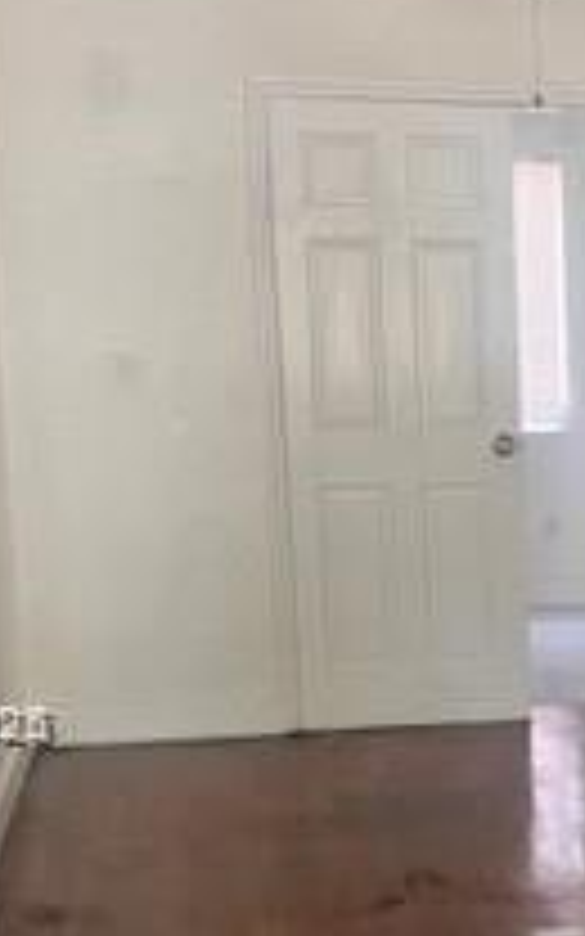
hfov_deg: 14.4
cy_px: 724
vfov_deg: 24.0
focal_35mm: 85
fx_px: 2168
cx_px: 873
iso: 160
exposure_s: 1/60
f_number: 1.5
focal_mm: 5.7
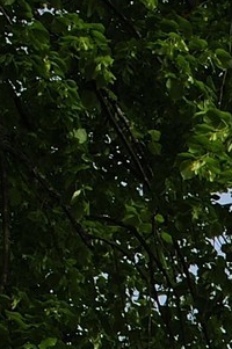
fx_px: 2403
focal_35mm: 248
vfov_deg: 7.5
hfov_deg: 5.1
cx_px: 839
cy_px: 981
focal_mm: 31
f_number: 13
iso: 200
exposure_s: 1/160
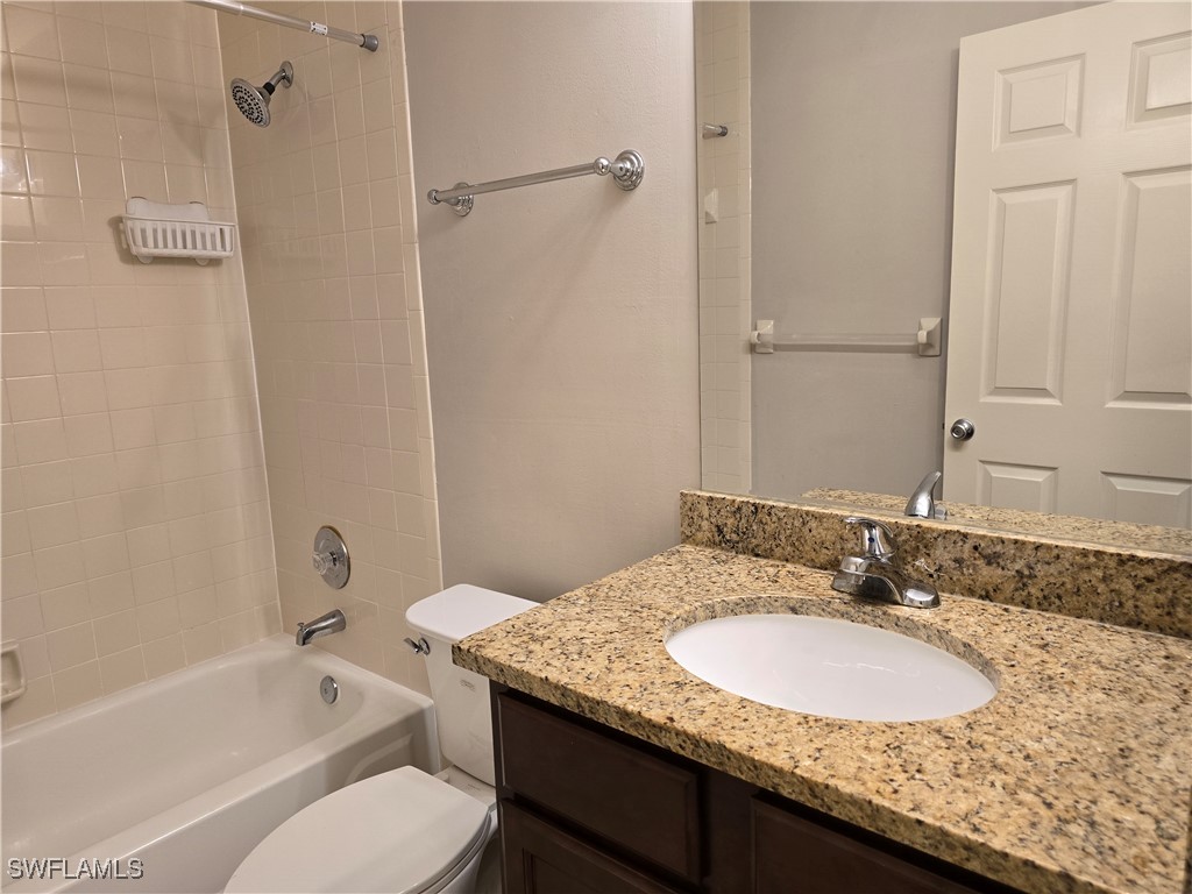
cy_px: 447
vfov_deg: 58.9
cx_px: 596
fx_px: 792
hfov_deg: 73.9
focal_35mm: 23
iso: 200
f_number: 1.7
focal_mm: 6.3
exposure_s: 1/120
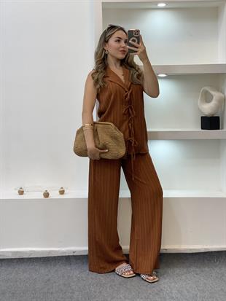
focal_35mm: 52
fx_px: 452
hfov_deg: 28.0
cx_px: 113
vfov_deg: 36.8
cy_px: 150
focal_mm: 6
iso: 80
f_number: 2
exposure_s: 1/100
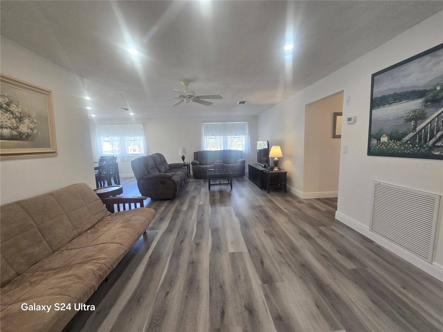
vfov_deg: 89.9
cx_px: 222
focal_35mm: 13
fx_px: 166
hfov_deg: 106.2
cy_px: 166
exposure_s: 1/60
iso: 160
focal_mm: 2.2
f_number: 2.2
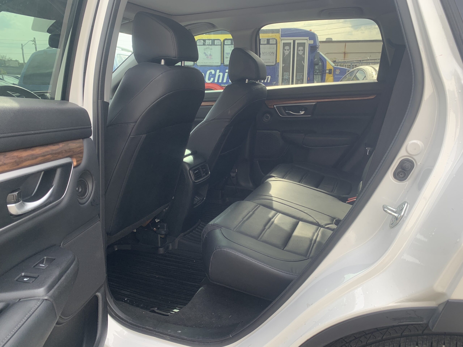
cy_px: 174
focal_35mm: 26
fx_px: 348
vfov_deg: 53.1
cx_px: 232
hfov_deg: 67.3
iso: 25
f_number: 1.8
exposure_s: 1/334
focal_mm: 4.25
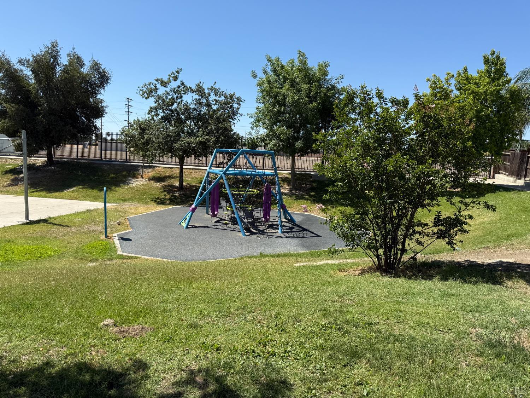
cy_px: 199
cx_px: 265
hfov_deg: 71.6
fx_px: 367
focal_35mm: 24
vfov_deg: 56.8
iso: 80
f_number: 1.78
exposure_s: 1/3759
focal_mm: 6.76
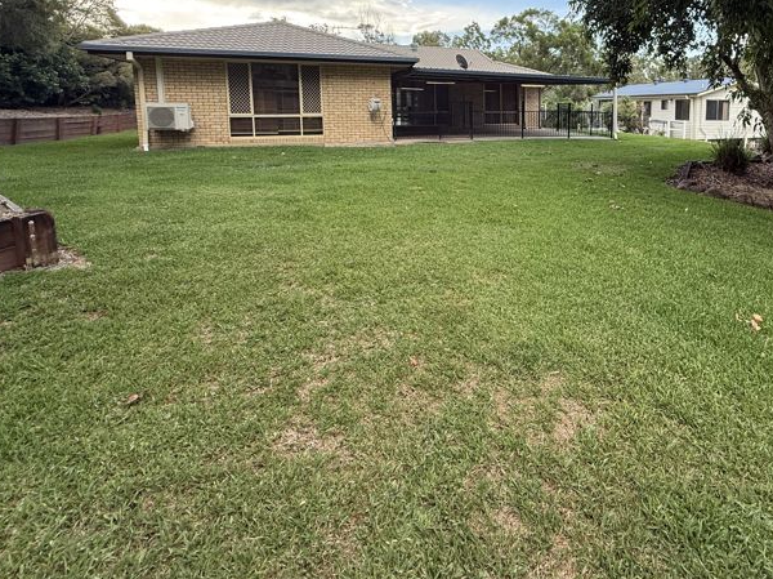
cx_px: 523
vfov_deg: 60.5
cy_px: 157
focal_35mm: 21
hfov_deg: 76.2
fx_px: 469
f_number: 2.2
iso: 64
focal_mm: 2.22
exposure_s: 1/242
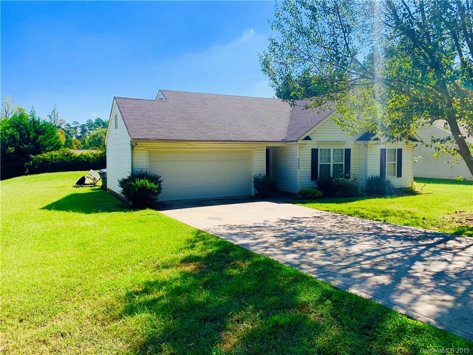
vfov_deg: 53.1
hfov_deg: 67.3
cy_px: 178
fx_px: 355
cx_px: 236
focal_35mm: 26
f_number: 1.8
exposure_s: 1/1845
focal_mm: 4.25
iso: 25
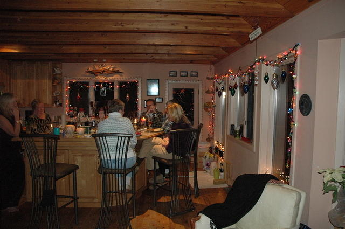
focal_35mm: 27
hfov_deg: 67.4
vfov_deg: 47.8
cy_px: 114
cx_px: 172
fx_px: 258
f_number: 4.5
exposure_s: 1/60
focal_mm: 18
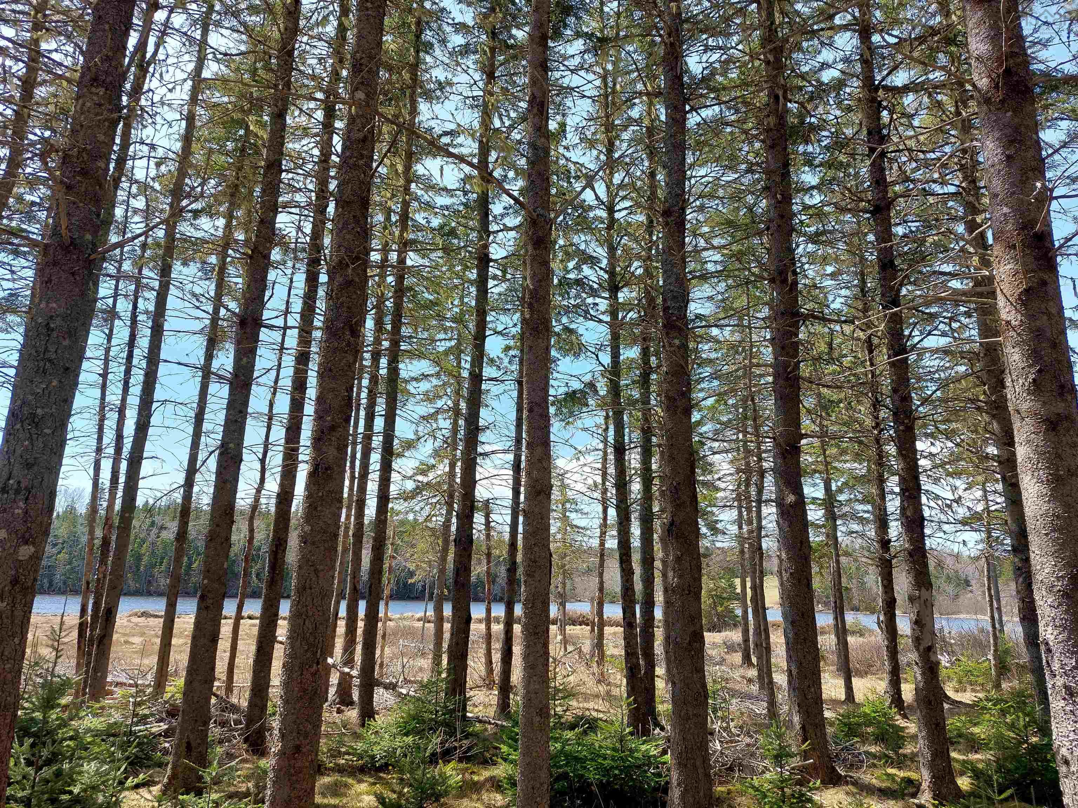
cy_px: 404
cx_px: 539
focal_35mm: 24
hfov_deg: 71.6
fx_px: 747
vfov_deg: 56.8
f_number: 1.8
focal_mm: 5.23
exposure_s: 1/637
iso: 25
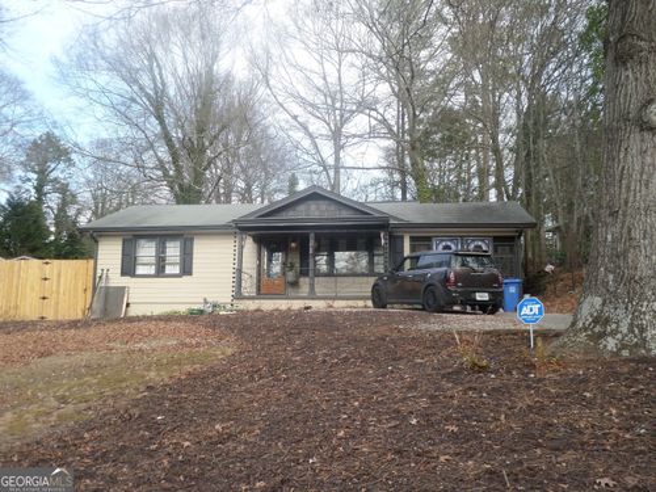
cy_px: 246
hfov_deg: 56.8
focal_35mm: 32
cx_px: 328
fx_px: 606
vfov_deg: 44.2
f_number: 3.5
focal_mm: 5.8
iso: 80
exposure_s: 1/250
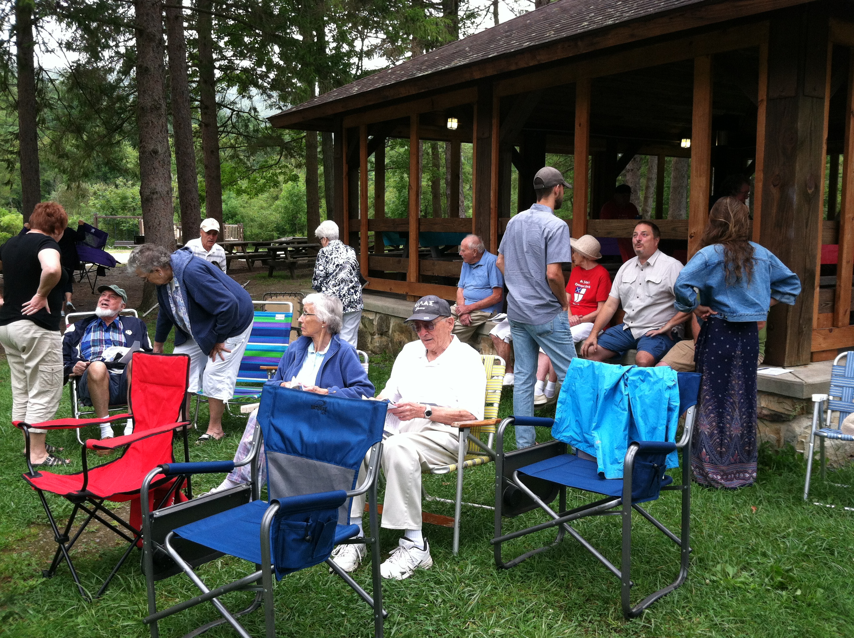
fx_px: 862
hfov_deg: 52.7
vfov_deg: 40.6
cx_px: 427
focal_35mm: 35
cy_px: 319
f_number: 2.8
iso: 125
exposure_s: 1/120
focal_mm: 3.85
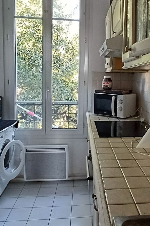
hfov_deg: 37.5
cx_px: 99
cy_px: 99
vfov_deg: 54.3
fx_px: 219
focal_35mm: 35
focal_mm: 1.64
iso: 200
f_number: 2.2
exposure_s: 1/50
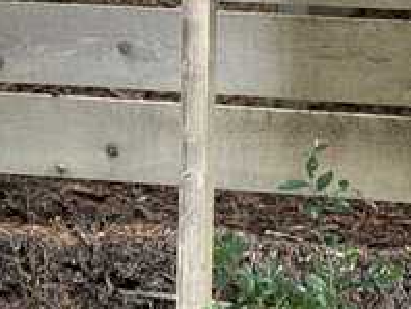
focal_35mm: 248
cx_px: -39
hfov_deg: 7.9
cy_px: -350
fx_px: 2948
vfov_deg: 5.8
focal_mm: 6.76
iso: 125
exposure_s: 1/60
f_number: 1.78
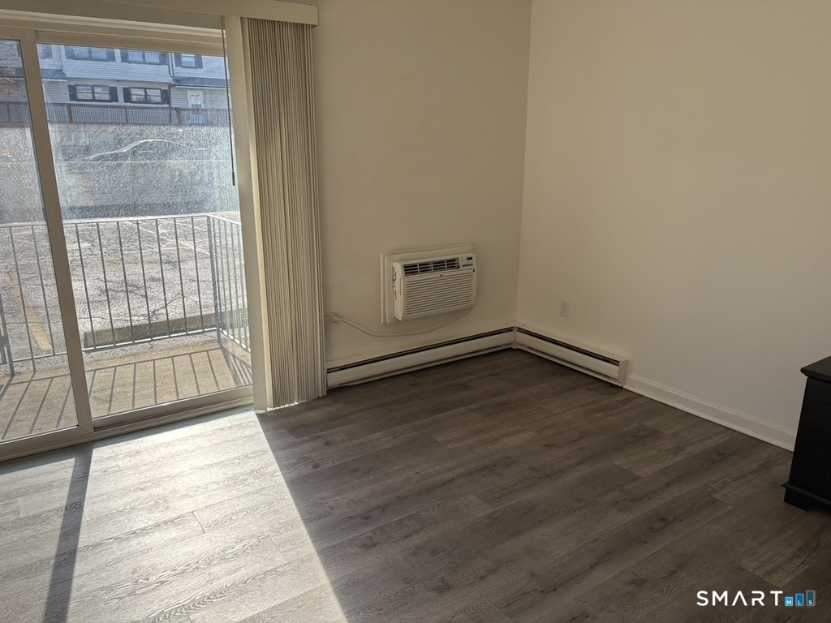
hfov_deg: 67.3
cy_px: 312
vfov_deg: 53.1
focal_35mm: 26
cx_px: 416
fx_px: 624
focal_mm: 5.96
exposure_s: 1/1032
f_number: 1.6
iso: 64
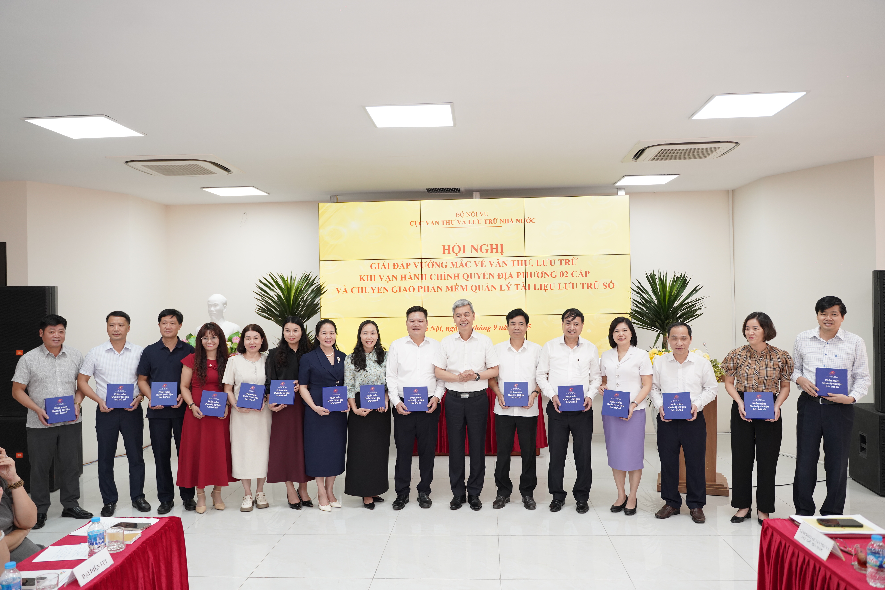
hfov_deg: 65.5
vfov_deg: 46.4
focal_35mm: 28
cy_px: 295
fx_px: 688
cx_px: 442
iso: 1000
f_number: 3.5
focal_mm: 28
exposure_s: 1/160
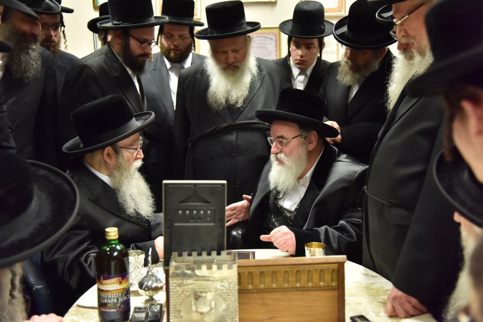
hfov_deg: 41.1
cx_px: 242
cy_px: 161
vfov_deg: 28.1
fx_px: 644
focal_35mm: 48
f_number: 4
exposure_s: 1/100
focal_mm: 48
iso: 2500
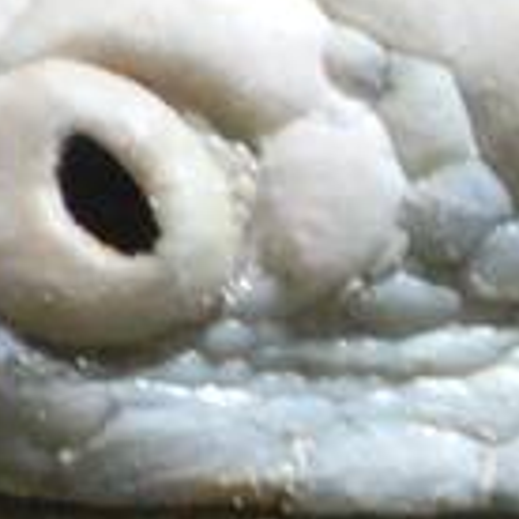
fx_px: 42661
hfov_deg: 0.7
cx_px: 1941
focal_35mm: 2515
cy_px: 464
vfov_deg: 0.7
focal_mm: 170
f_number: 4.8
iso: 1000
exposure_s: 1/200
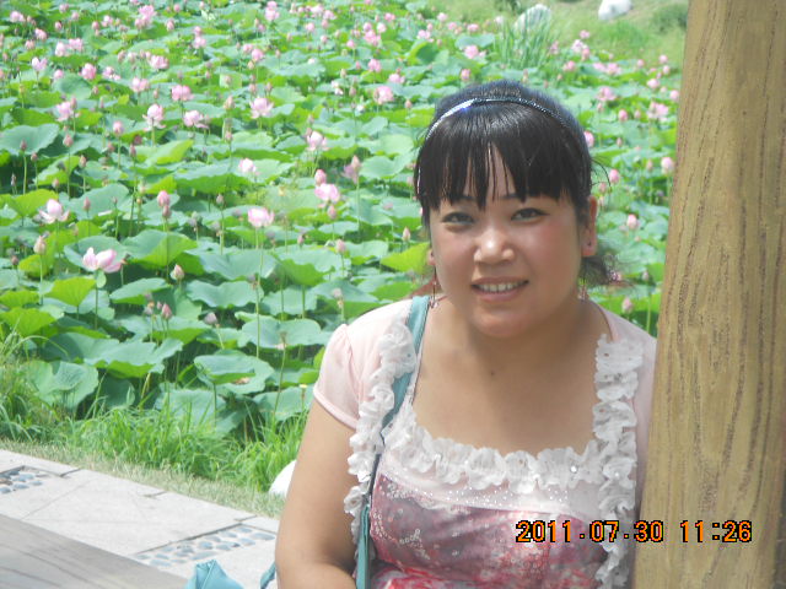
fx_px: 2566
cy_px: 294
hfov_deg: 17.4
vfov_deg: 13.1
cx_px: 393
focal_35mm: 113
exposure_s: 1/100
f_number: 6
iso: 80
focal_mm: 20.1
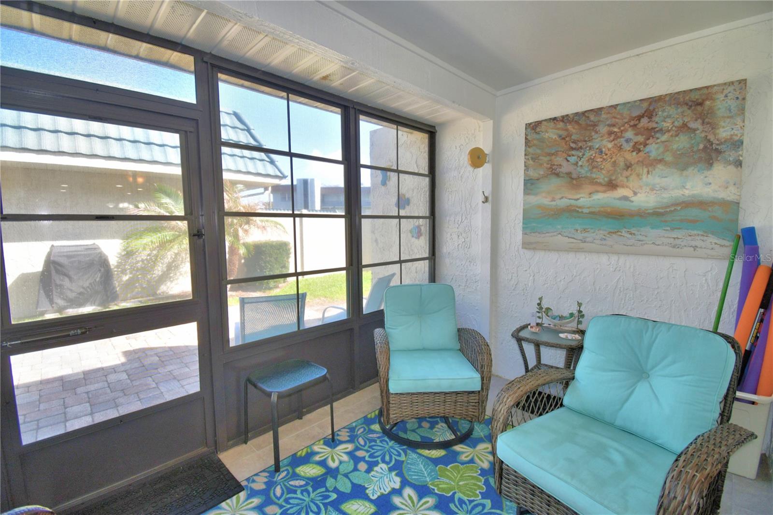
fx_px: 322
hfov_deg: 100.4
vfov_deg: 77.3
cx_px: 386
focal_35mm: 15
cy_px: 258
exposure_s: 1/50
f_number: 4.5
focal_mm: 10
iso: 200
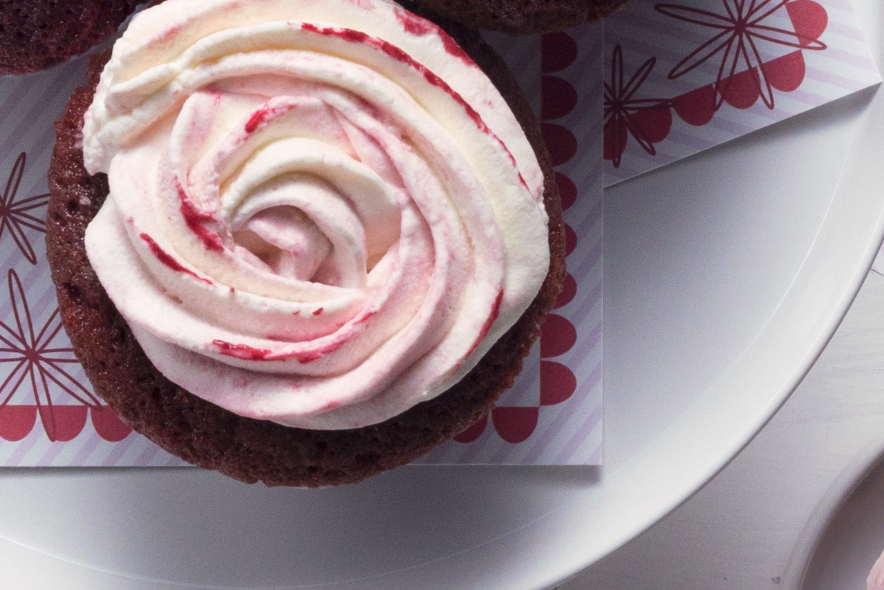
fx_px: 2850
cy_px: 251
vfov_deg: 11.8
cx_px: 572
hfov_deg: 17.6
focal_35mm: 116
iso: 2500
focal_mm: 35
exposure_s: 1/50
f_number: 16
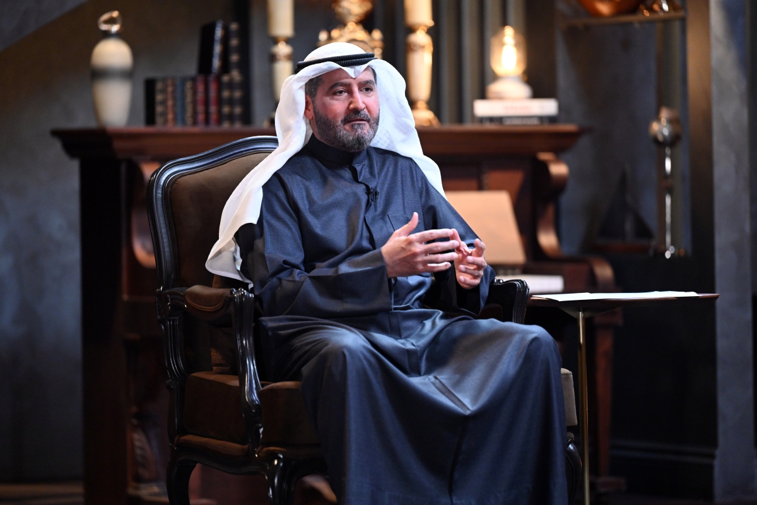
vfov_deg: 6.9
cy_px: 252
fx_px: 4205
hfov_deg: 10.3
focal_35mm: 200
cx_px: 378
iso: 3200
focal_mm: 200
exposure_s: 1/60
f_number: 2.8
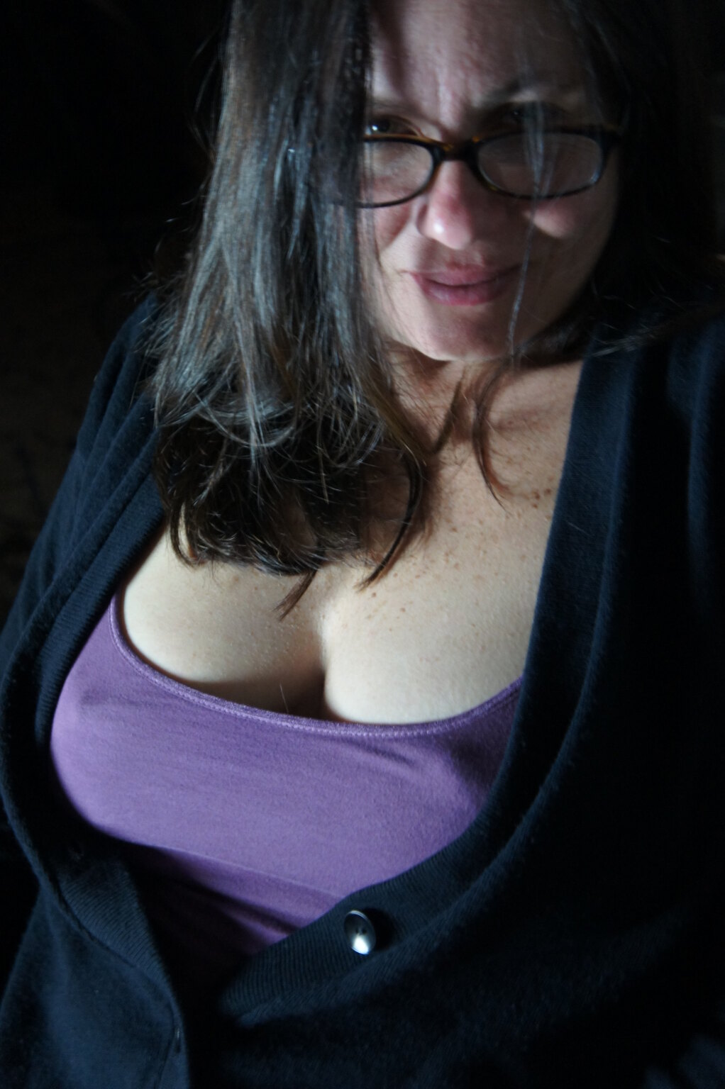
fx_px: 1724
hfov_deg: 23.7
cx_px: 362
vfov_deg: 35.1
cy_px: 544
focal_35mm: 57
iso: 1600
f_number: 4.5
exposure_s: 1/2
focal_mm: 38
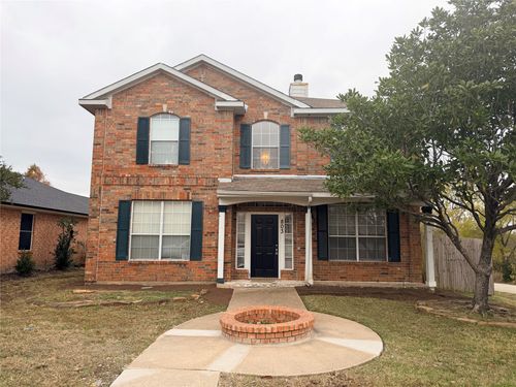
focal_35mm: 24
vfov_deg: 56.8
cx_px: 258
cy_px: 194
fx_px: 358
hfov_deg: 71.6
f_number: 1.78
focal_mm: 6.76
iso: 80
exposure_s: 1/175
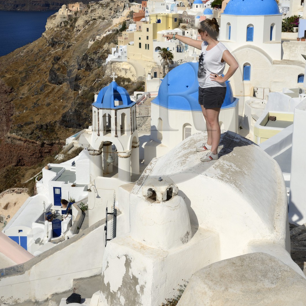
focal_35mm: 49
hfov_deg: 34.7
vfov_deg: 34.3
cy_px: 96
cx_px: 154
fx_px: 490
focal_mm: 38
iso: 100
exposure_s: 1/250
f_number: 11
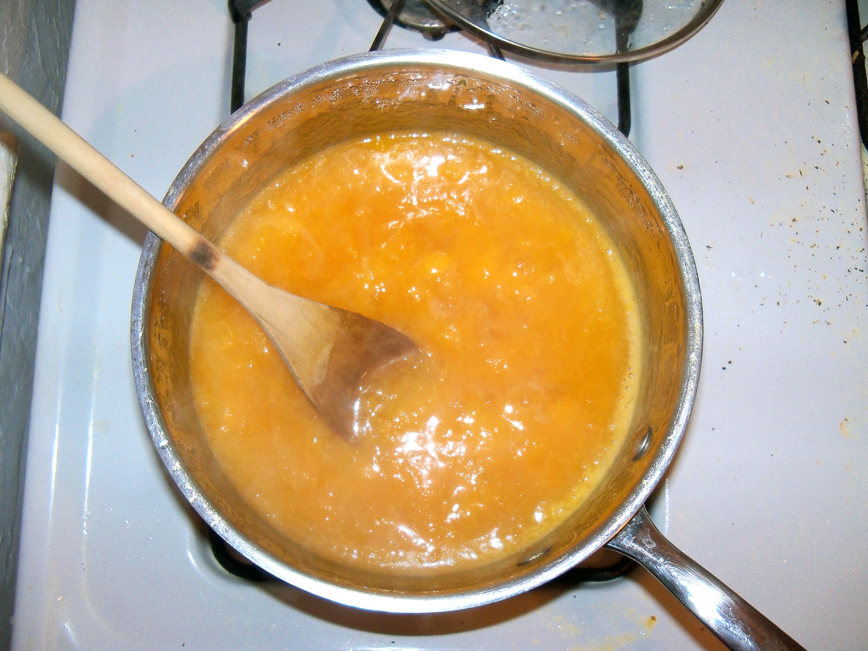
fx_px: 878
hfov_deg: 52.6
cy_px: 326
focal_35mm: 35
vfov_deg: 40.7
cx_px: 434
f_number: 3.5
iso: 200
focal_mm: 6.2
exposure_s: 1/30
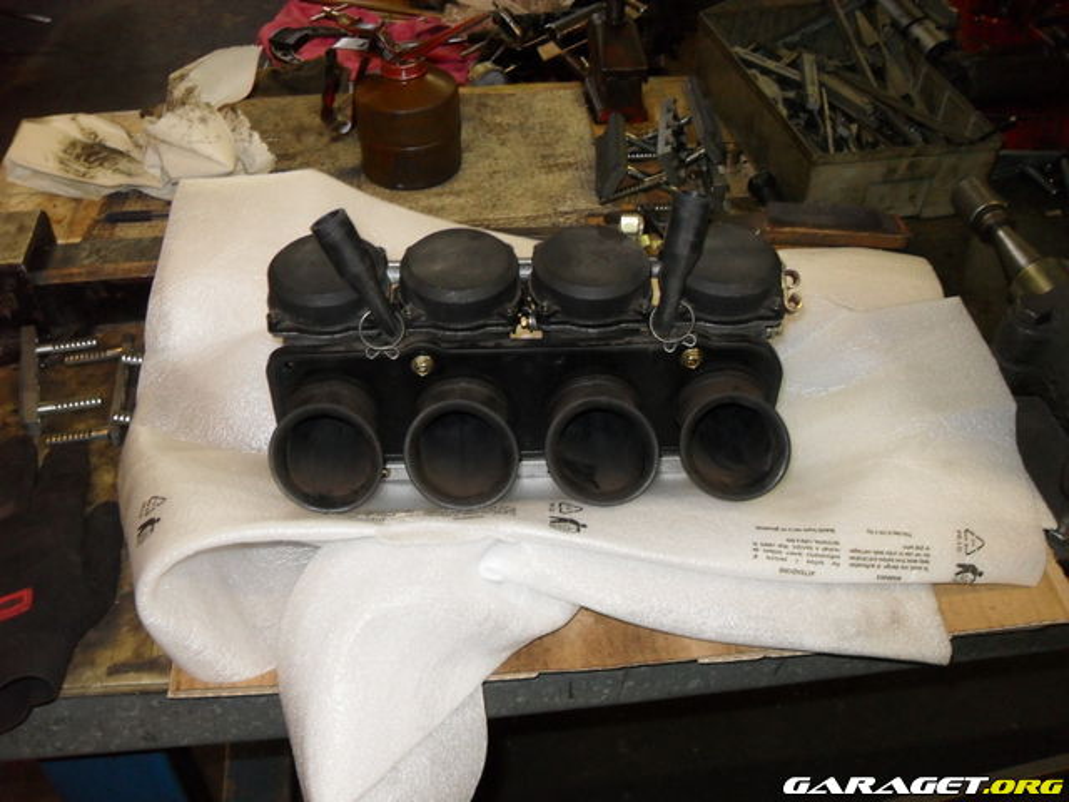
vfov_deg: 40.7
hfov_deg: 52.6
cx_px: 534
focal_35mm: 35
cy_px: 401
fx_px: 1081
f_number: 2.8
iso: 200
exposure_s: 1/45
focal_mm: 6.2
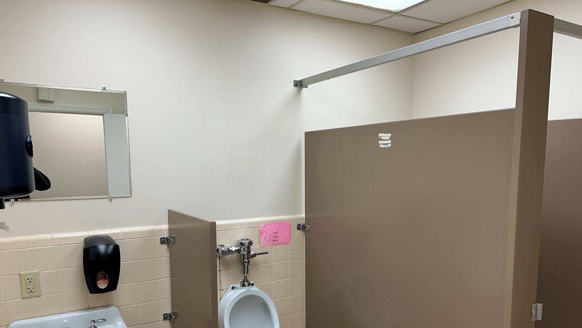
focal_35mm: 29
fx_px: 448
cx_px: 290
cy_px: 222
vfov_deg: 39.6
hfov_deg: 66.1
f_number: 1.5
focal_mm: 5.7
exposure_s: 1/120
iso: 40
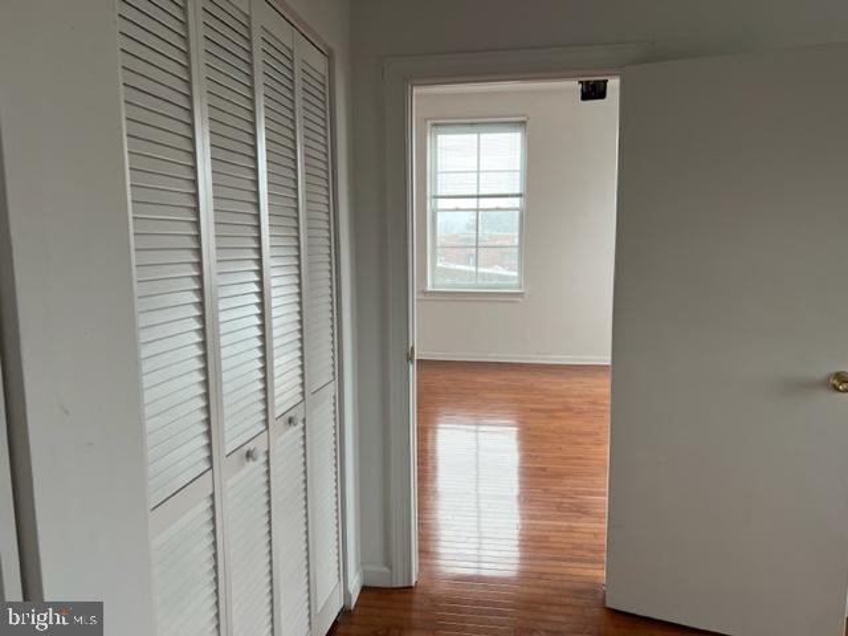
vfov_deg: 53.1
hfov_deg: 67.3
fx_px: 637
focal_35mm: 26
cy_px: 318
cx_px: 424
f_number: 1.5
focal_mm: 5.7
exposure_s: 1/120
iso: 80
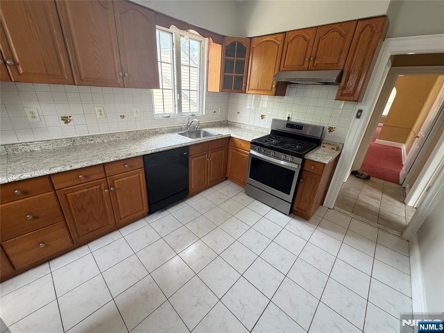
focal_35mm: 14
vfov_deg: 85.7
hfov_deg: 102.1
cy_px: 166
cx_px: 222
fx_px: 180
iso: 200
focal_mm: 2.22
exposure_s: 1/121
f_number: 2.2
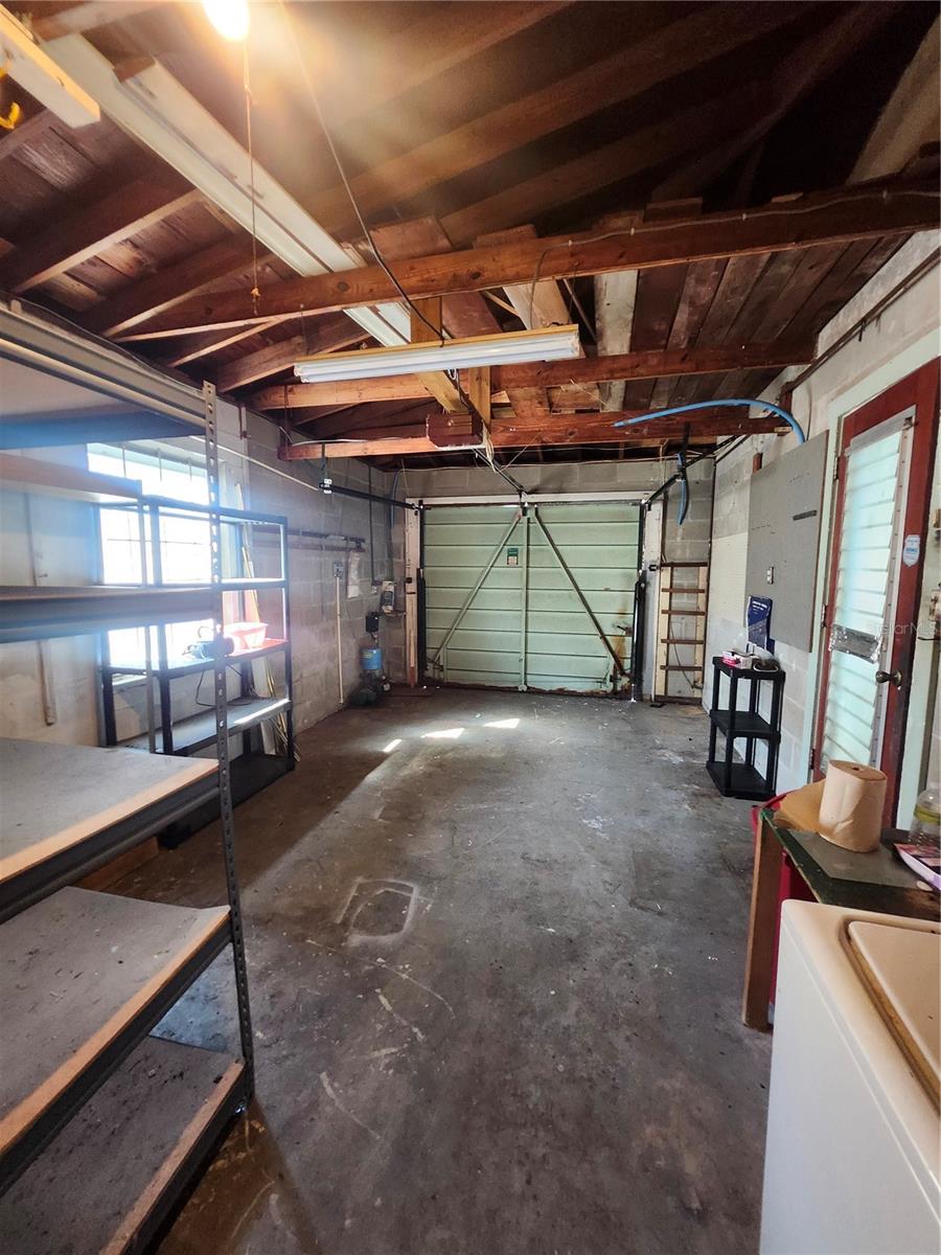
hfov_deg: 89.9
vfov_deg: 106.2
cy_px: 628
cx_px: 470
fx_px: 471
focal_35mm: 13
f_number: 2.2
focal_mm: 1.74
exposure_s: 1/30
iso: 640
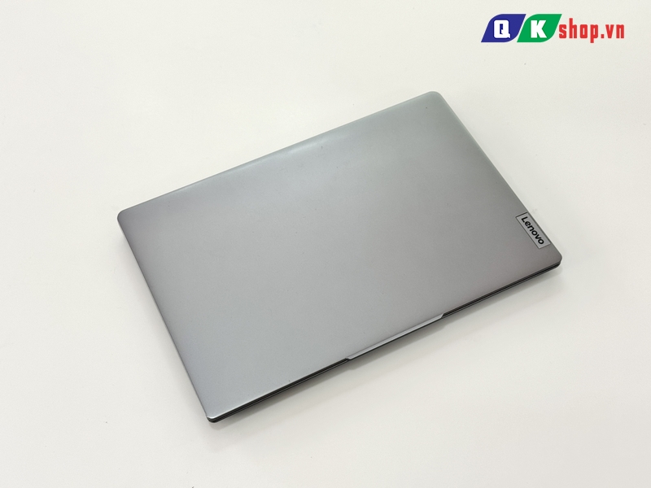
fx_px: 903
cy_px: 244
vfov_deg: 30.3
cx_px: 326
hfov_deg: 39.7
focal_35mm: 48
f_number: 1.78
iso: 64
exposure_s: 1/200
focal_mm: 6.76
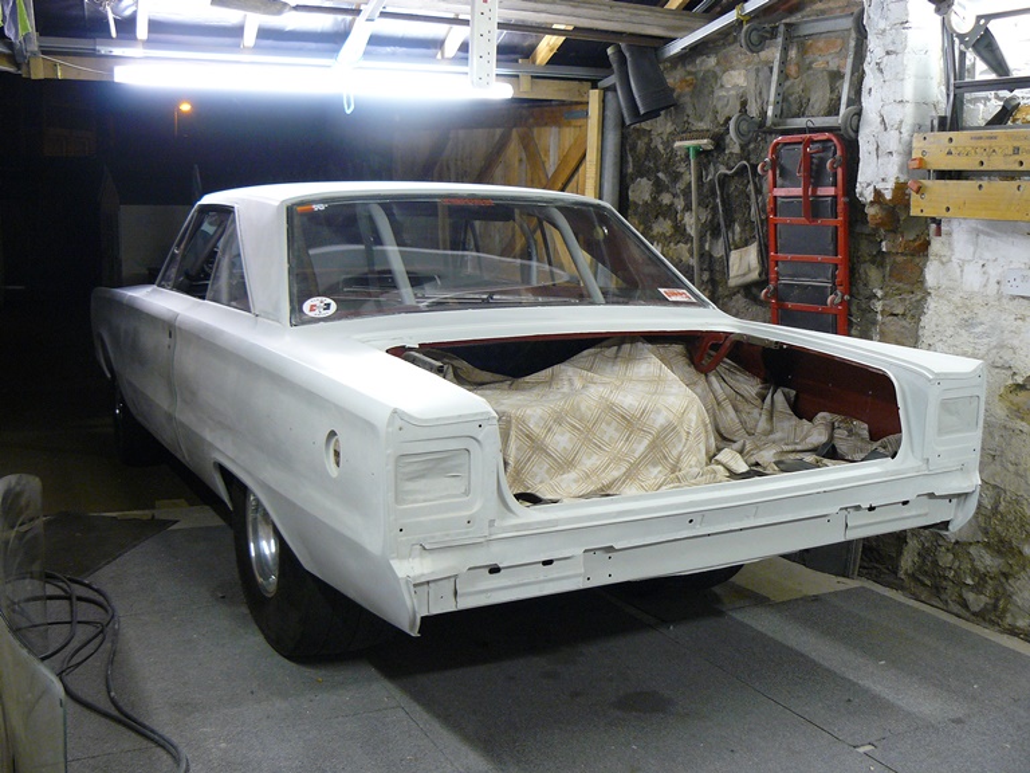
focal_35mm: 36
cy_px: 386
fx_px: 1071
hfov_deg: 51.4
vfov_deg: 39.7
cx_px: 515
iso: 200
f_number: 2.8
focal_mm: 6
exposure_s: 1/6
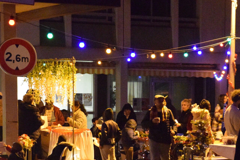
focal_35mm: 157
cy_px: 155
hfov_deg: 13.0
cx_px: 207
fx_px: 1047
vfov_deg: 8.7
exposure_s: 1/40
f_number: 4.8
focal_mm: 52
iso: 12800
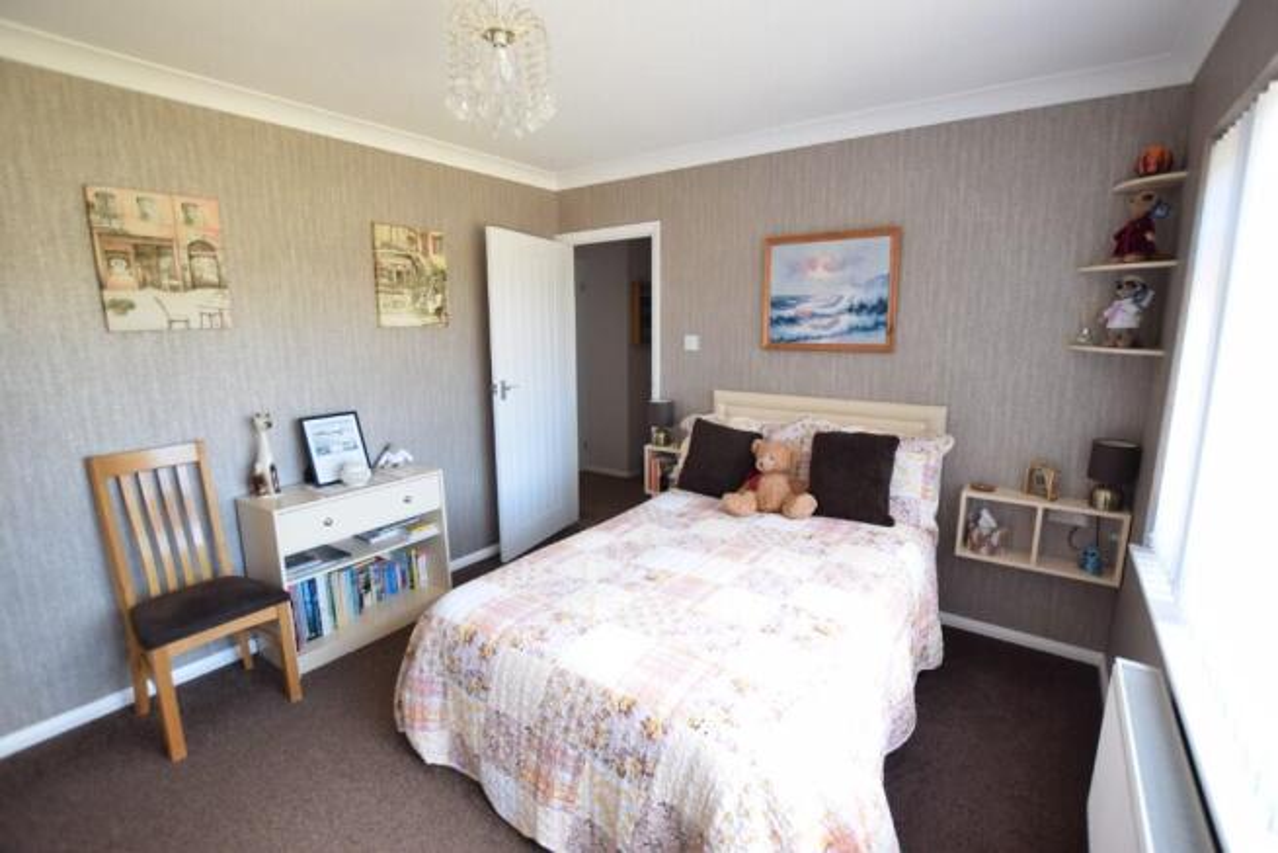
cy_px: 426
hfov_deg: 95.0
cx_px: 639
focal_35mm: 16
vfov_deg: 72.1
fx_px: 586
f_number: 3.5
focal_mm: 11
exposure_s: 1/20
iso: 100
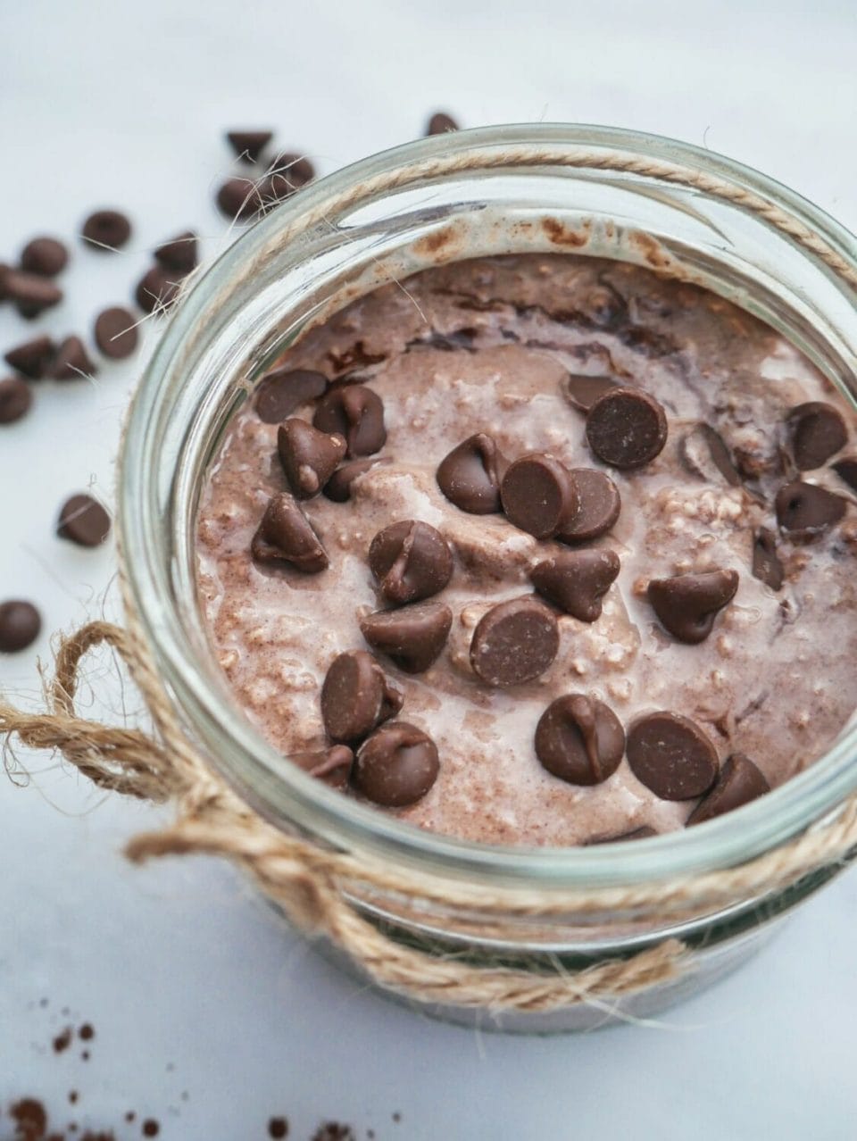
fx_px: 1319
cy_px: 570
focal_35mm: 40
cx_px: 428
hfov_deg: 36.0
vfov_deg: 46.8
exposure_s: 1/640
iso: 800
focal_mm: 20
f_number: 5.4
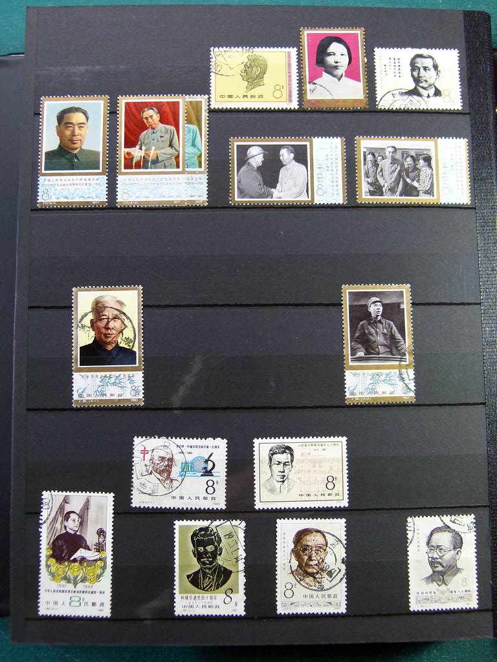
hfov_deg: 42.9
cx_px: 248
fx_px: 632
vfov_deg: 55.4
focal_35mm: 33
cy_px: 331
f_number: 3
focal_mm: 5.9
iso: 160
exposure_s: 1/60
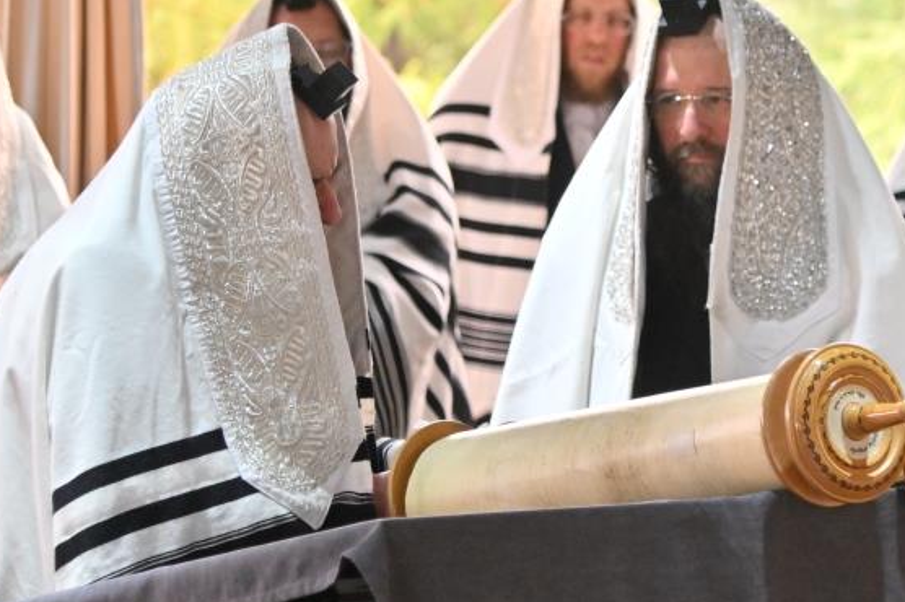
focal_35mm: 234
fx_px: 5879
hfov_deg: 8.8
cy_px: 265
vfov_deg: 5.9
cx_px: 628
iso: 1250
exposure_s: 1/160
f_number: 4
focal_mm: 85
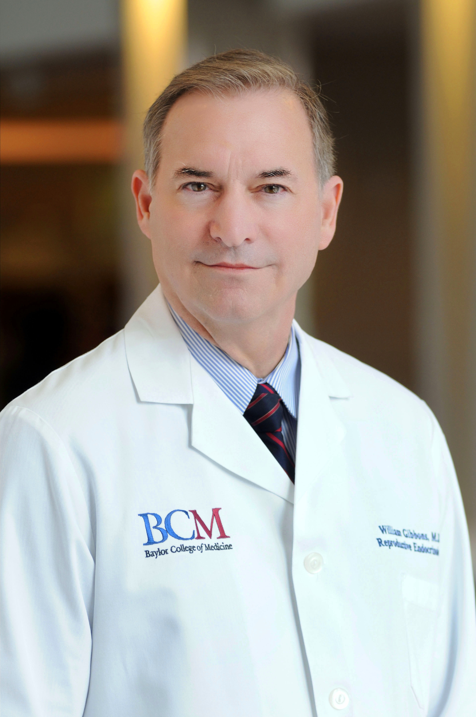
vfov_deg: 12.2
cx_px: 238
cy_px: 358
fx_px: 3340
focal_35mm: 168
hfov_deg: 8.2
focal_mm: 112
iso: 200
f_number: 3.2
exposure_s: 1/100
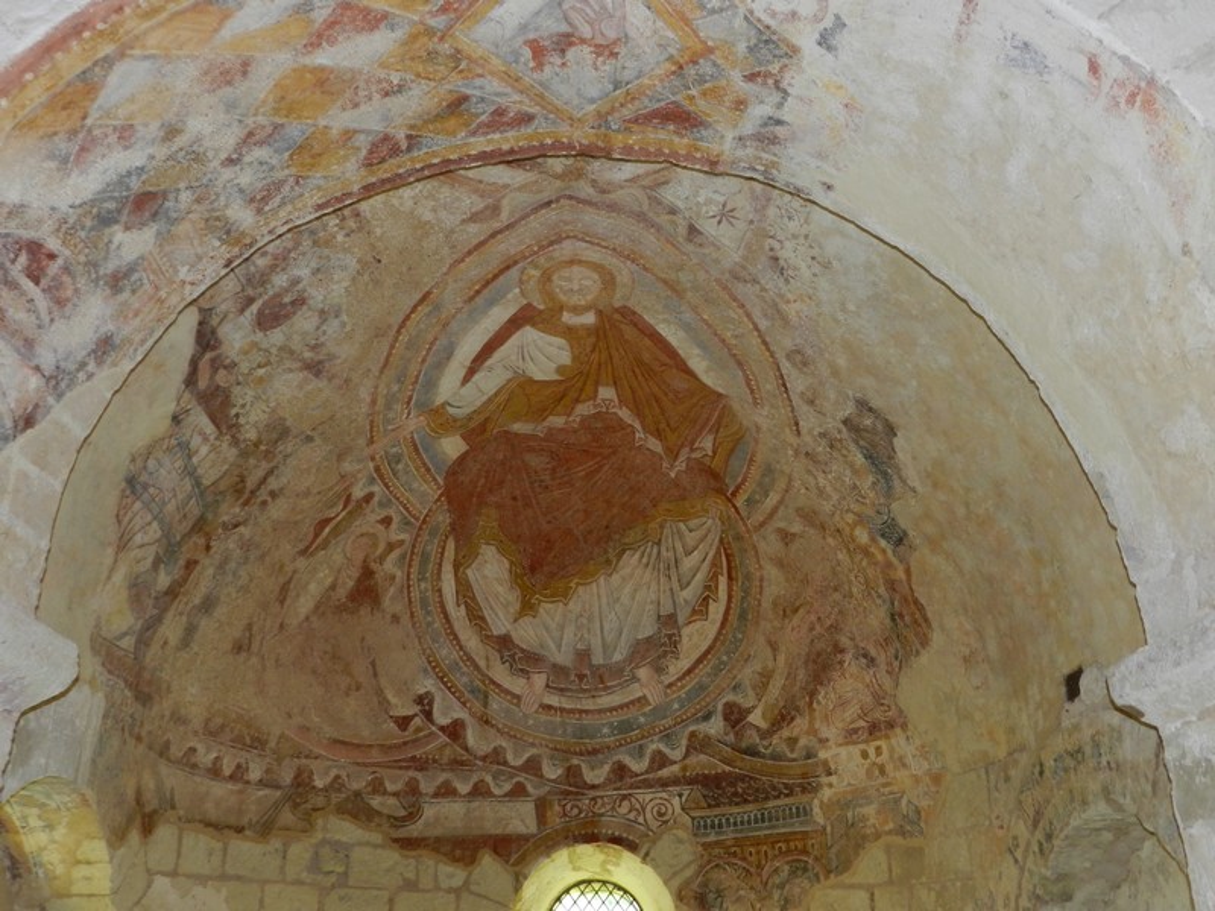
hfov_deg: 56.8
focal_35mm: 32
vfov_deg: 44.2
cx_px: 608
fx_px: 1123
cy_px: 456
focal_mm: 5.6
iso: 200
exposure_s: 1/30
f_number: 3.7
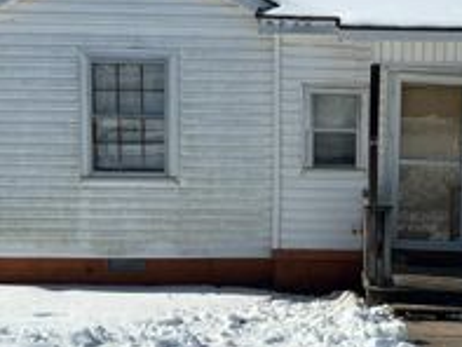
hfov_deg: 28.8
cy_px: 182
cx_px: 356
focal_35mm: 66
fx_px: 881
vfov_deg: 22.3
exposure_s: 1/11364
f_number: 1.5
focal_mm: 5.7
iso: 50
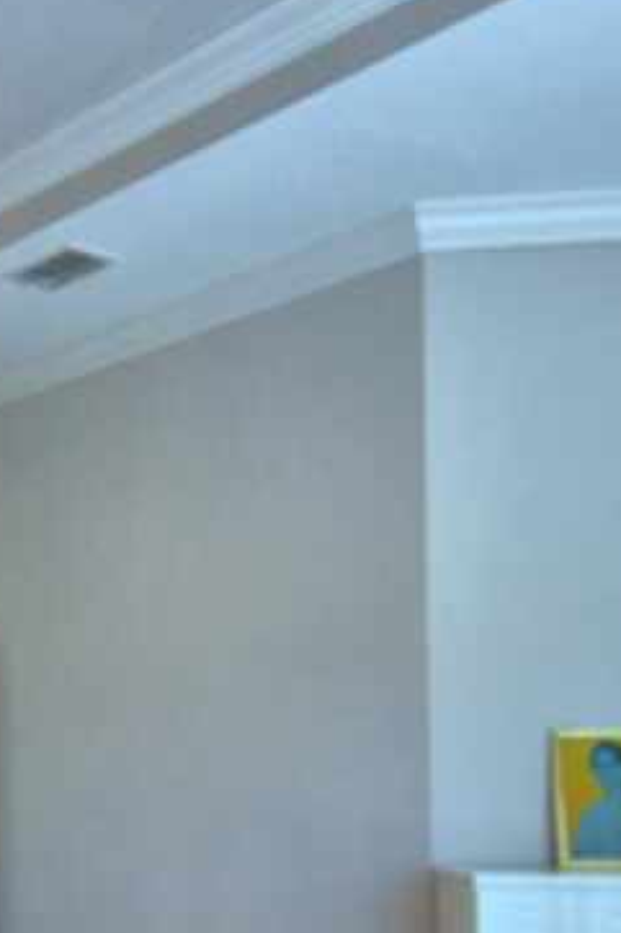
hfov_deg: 23.7
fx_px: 1373
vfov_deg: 36.4
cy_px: 732
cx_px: -80
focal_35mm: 53
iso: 400
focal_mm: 10
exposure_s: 1/80
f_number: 4.5
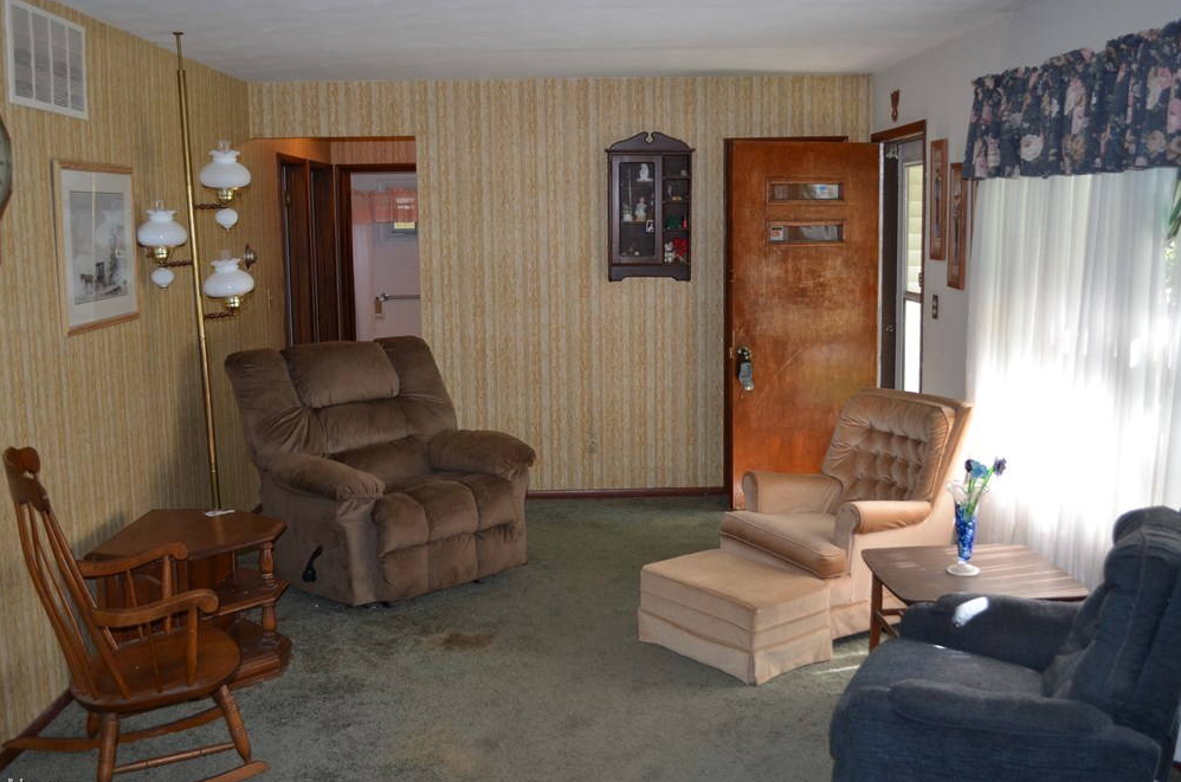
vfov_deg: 36.7
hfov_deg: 53.2
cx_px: 585
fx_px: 1179
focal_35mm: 36
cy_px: 380
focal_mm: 22
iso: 400
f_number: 4
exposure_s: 1/125
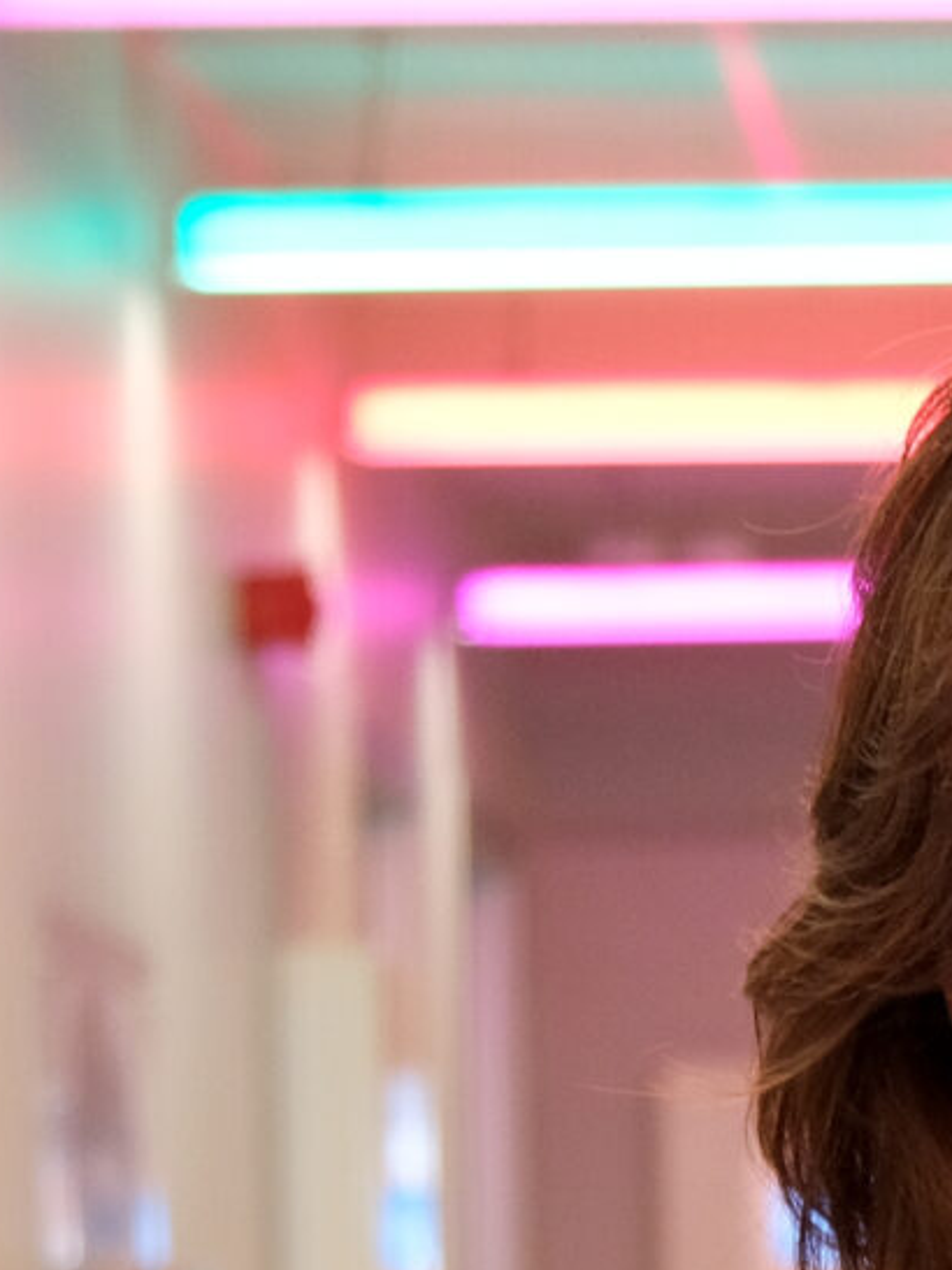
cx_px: 1435
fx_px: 9244
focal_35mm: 252
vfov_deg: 7.7
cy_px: 1849
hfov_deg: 5.8
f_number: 3.6
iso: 1000
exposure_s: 1/50
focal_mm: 37.4
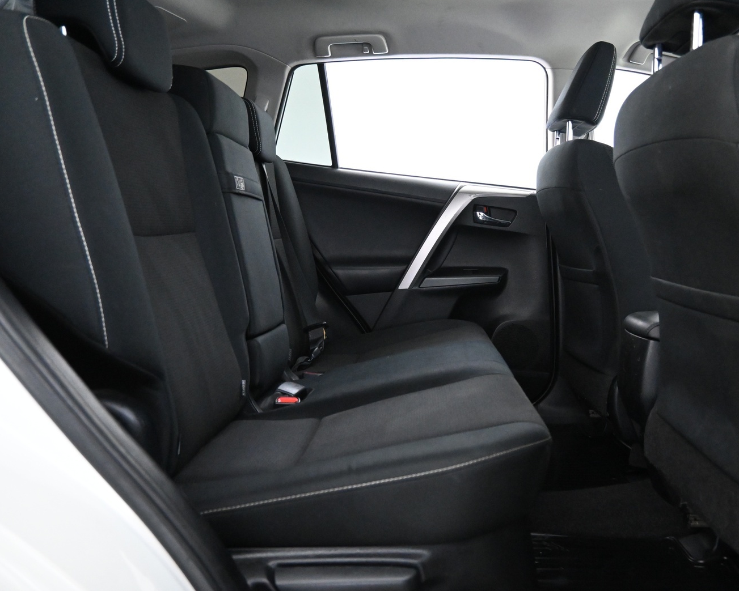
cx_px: 444
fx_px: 613
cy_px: 305
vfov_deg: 51.5
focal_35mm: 28
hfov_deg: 61.7
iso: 5600
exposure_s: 1/25
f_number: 3.5
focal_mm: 16
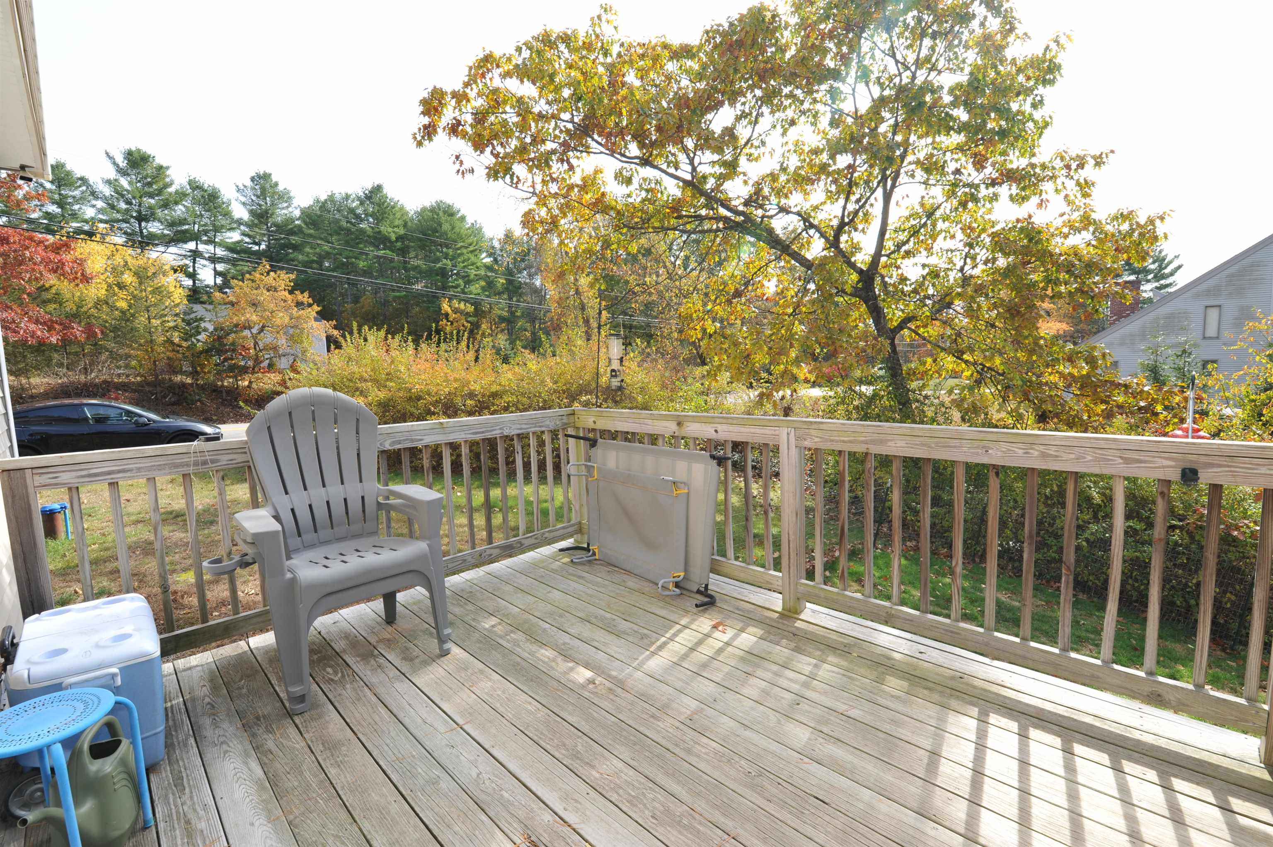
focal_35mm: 15
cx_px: 636
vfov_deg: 77.2
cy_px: 424
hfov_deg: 100.4
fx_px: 530
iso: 200
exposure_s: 1/60
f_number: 11
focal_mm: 15
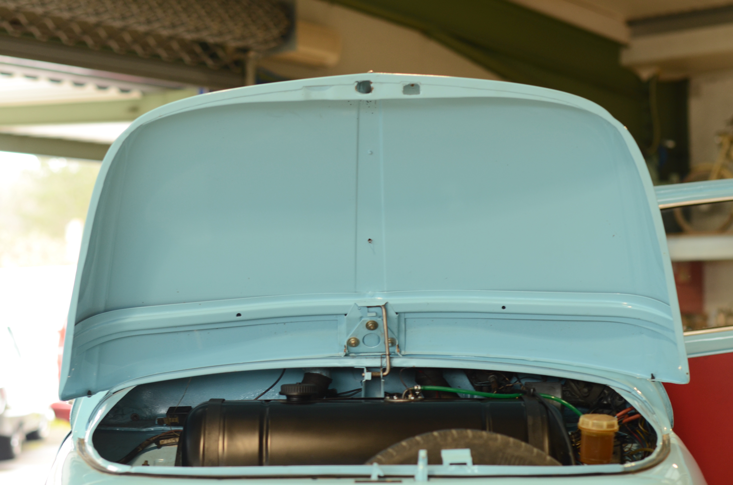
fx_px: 1524
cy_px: 242
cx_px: 366
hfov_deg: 27.0
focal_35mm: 75
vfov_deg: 18.1
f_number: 2.5
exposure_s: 1/30
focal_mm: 50
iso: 320
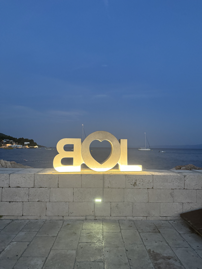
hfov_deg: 56.8
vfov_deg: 71.6
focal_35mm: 24
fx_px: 187
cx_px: 101
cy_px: 134
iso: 640
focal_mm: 6.86
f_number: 1.78
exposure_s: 1/33
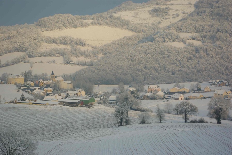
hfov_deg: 24.7
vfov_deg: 16.7
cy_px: 78
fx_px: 529
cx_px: 116
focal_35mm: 82
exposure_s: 1/320
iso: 100
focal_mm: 55
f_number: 8
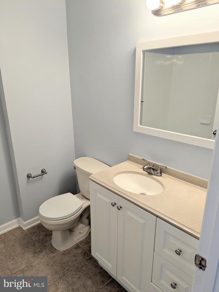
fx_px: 202
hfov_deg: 56.9
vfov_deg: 71.5
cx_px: 110
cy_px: 146
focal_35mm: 24
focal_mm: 6.81
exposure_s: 1/120
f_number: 1.85
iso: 59
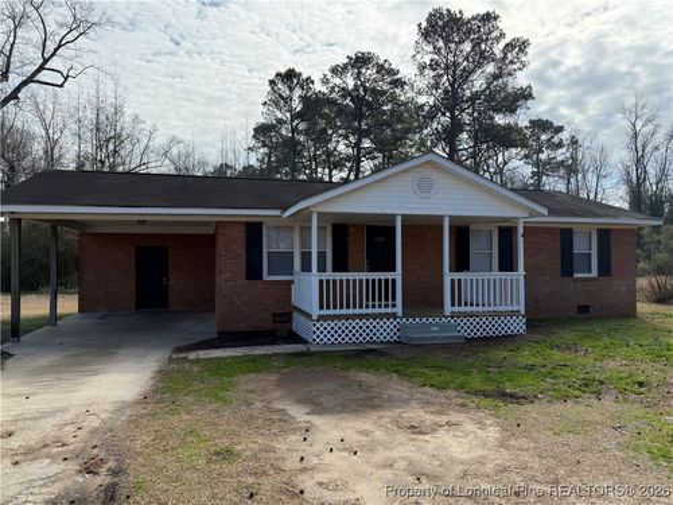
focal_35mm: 24
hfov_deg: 71.6
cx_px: 336
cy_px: 252
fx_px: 467
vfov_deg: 56.8
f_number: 1.78
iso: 100
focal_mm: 6.76
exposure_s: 1/3759
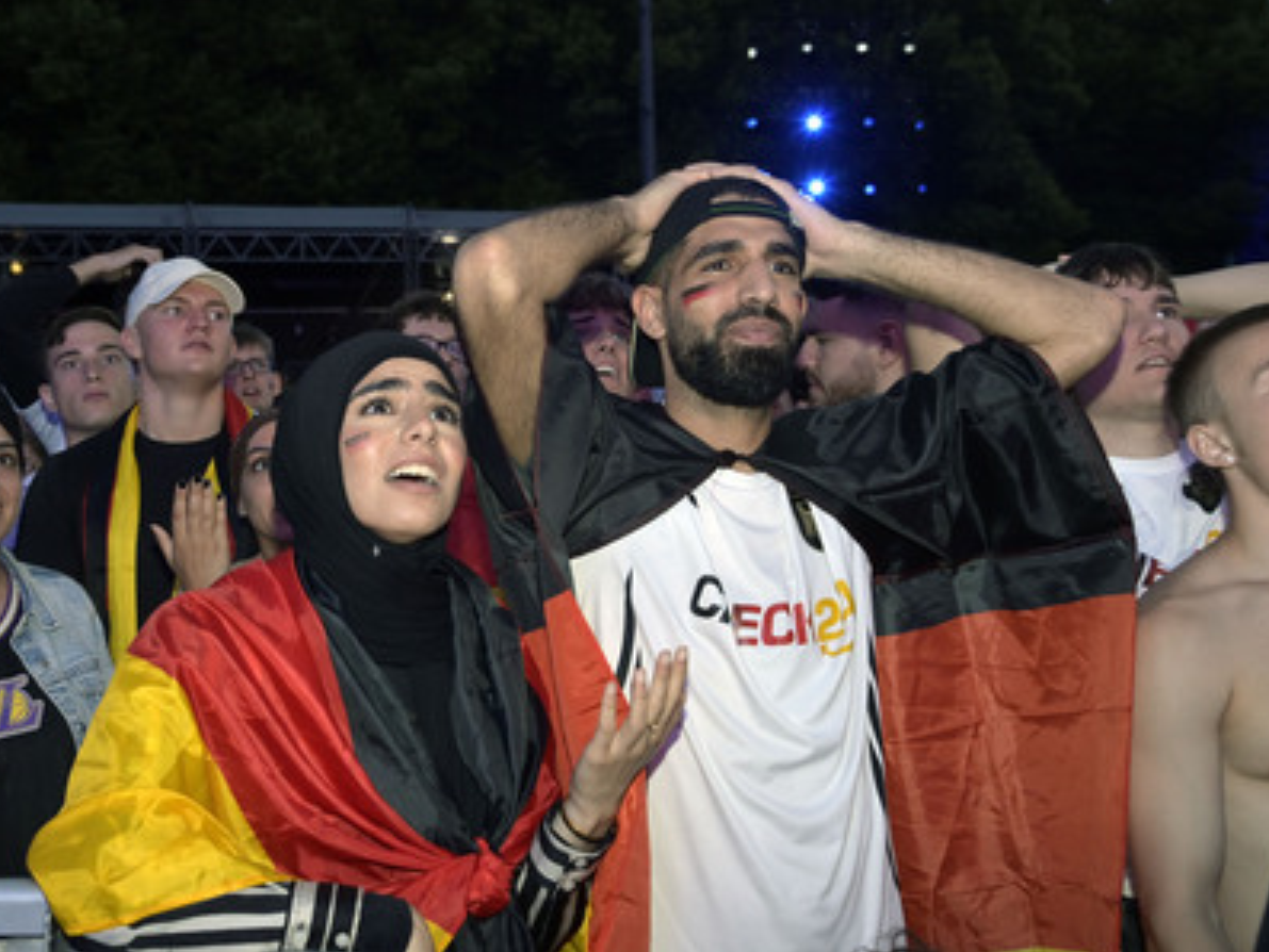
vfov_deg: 30.3
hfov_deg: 39.6
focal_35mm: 48
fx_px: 1760
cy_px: 476
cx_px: 625
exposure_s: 1/200
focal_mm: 44
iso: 1600
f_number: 5.6
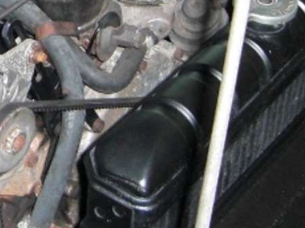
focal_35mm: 125
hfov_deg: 15.4
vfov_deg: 11.8
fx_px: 1101
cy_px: 29
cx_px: -23
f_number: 2.6
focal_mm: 4.9
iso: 200
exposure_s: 1/60
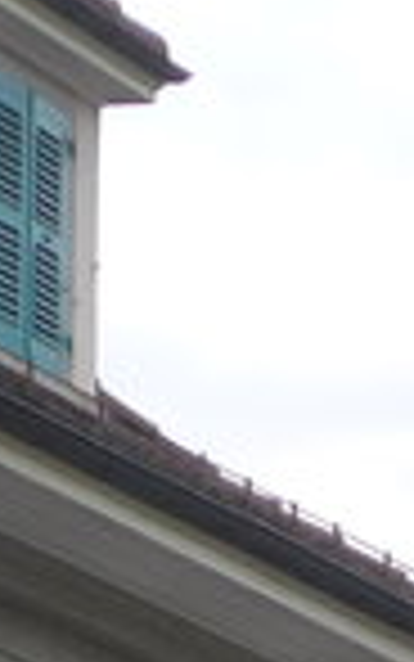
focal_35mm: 511
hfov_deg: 2.6
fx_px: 9216
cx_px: 468
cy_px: 1774
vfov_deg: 4.0
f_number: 3.5
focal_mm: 12
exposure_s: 1/125
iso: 80
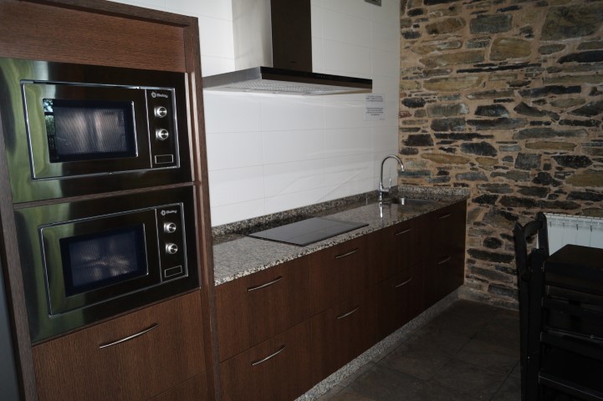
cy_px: 200
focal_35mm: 27
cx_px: 302
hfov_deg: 67.4
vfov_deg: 47.9
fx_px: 452
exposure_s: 1/100
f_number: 3.5
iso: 640
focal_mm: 18
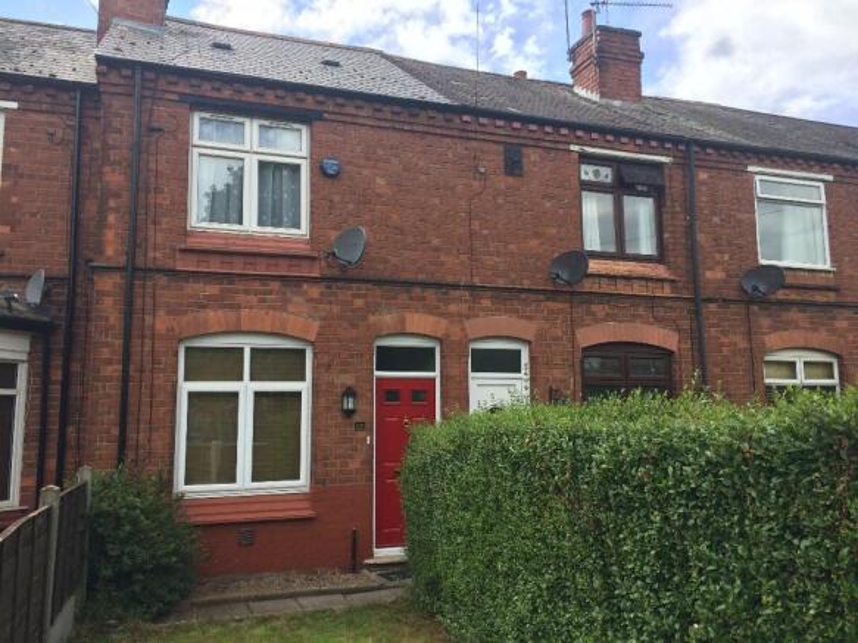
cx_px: 429
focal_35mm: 29
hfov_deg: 61.7
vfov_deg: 48.2
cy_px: 322
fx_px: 719
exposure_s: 1/912
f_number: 2.2
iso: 32
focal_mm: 4.15
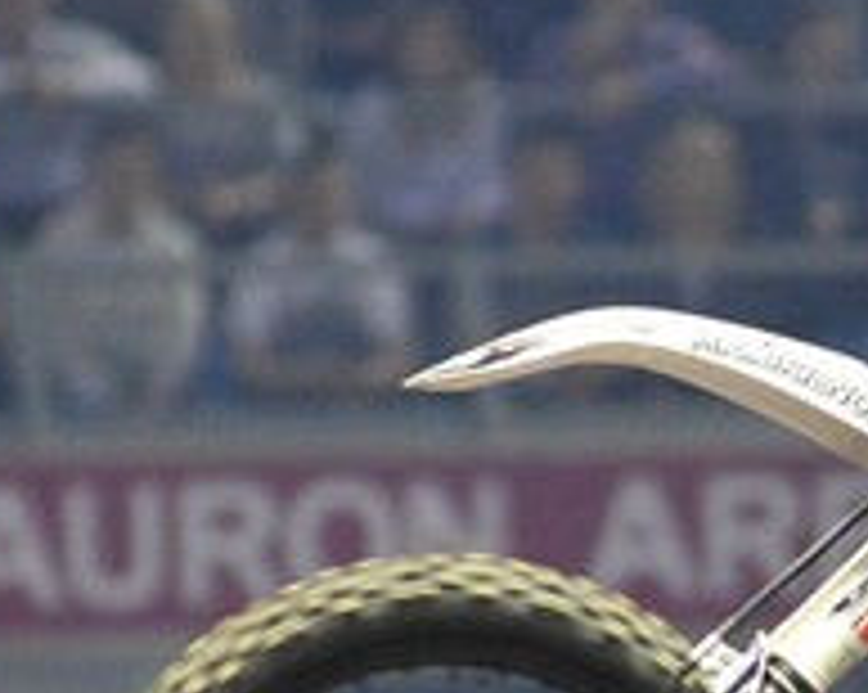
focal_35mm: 975
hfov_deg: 2.0
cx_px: 890
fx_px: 25022
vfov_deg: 1.6
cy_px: 758
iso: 3200
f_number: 3.5
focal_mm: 200
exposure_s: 1/800
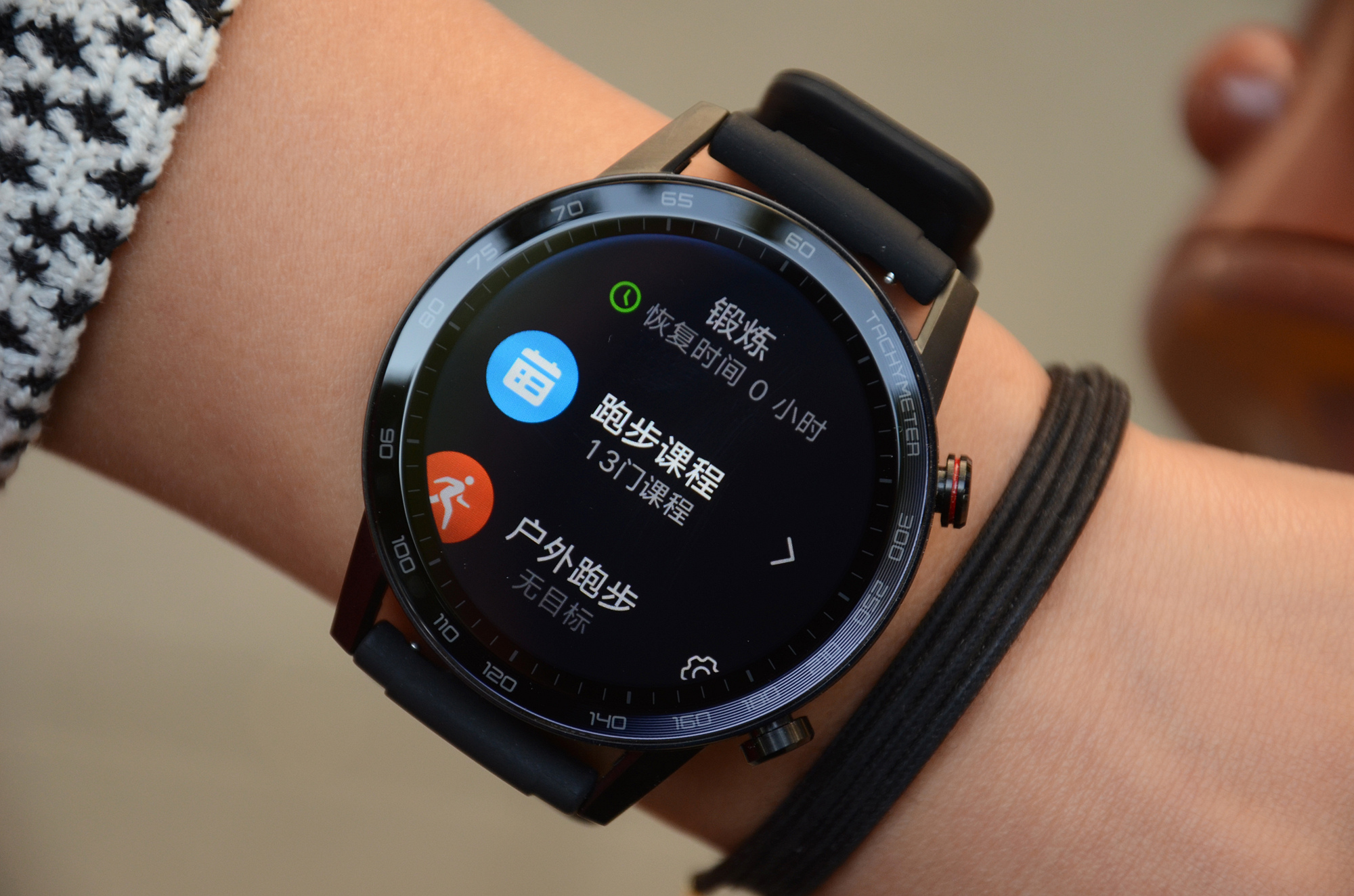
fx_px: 5911
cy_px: 448
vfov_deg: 8.7
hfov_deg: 13.1
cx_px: 677
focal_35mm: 158
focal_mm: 105
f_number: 5.6
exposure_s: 1/125
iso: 500
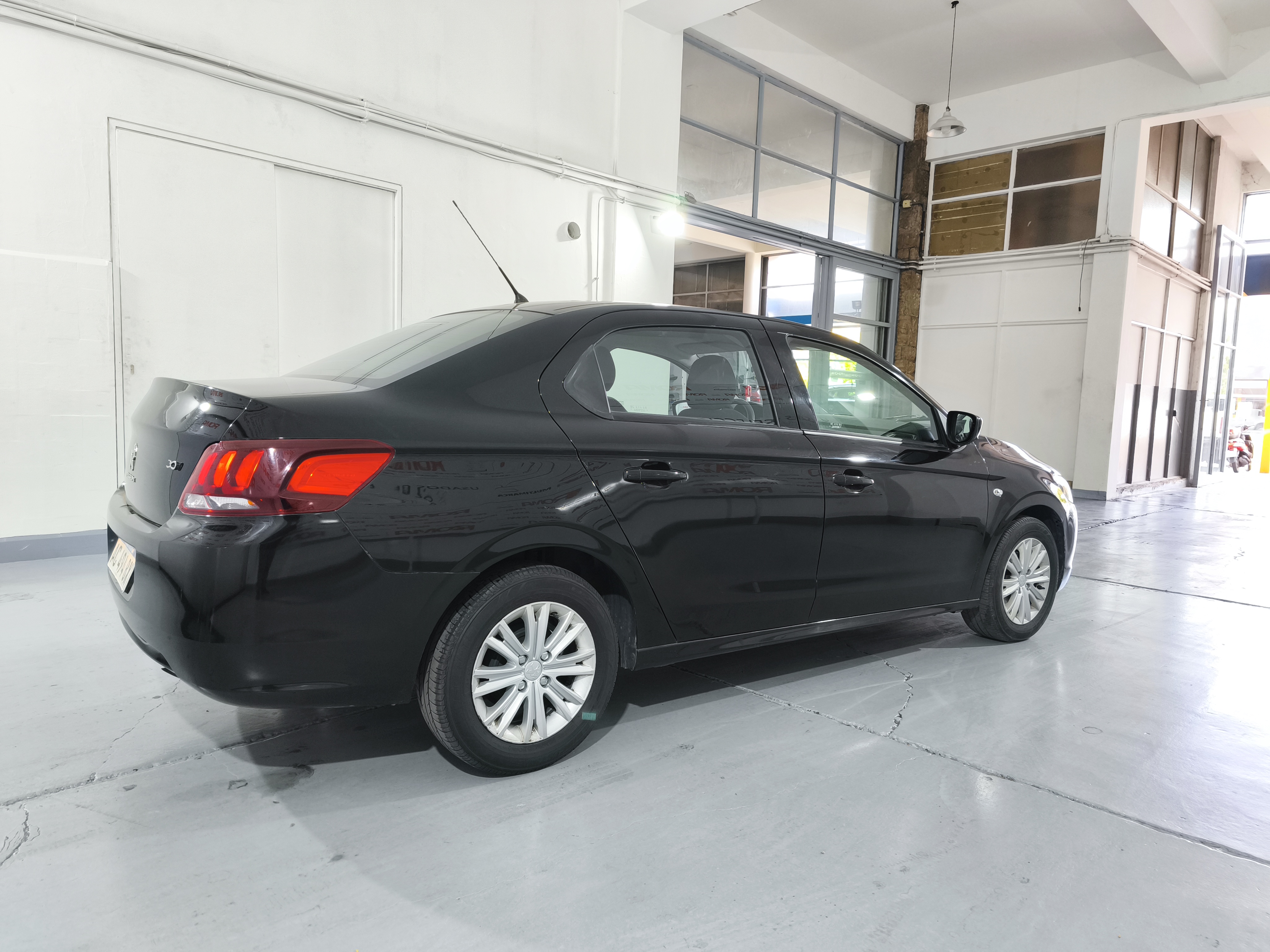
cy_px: 476
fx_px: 844
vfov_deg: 58.9
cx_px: 635
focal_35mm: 23
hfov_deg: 73.9
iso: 250
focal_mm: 5.35
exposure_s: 1/100
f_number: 1.7
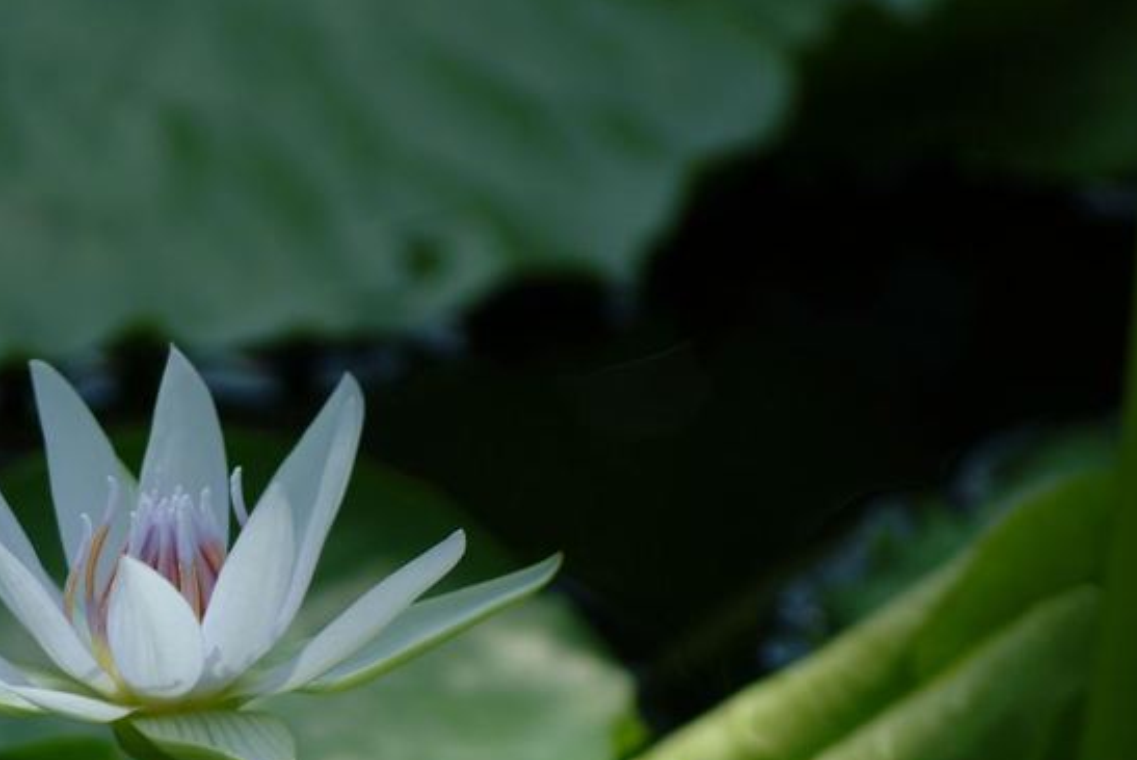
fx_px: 17768
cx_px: 158
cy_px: 672
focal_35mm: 562
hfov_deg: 3.7
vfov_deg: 2.5
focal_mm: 200
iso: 100
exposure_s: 1/180
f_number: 8
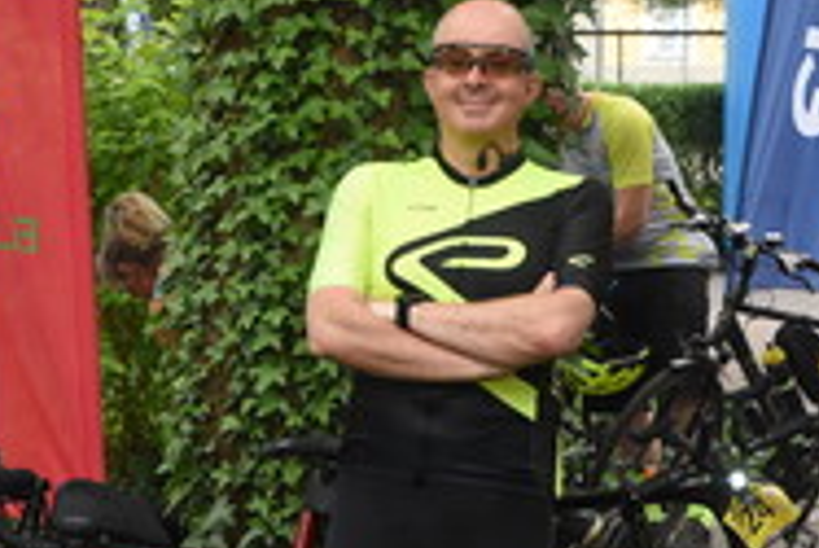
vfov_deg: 8.4
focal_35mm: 164
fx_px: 3734
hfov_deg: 12.5
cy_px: 390
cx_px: 184
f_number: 4
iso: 1000
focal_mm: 48
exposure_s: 1/640
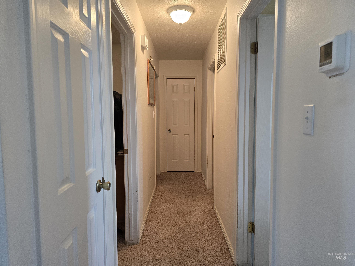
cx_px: 178
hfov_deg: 73.9
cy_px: 133
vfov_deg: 58.9
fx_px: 236
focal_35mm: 23
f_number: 1.7
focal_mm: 6.3
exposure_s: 1/120
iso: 250
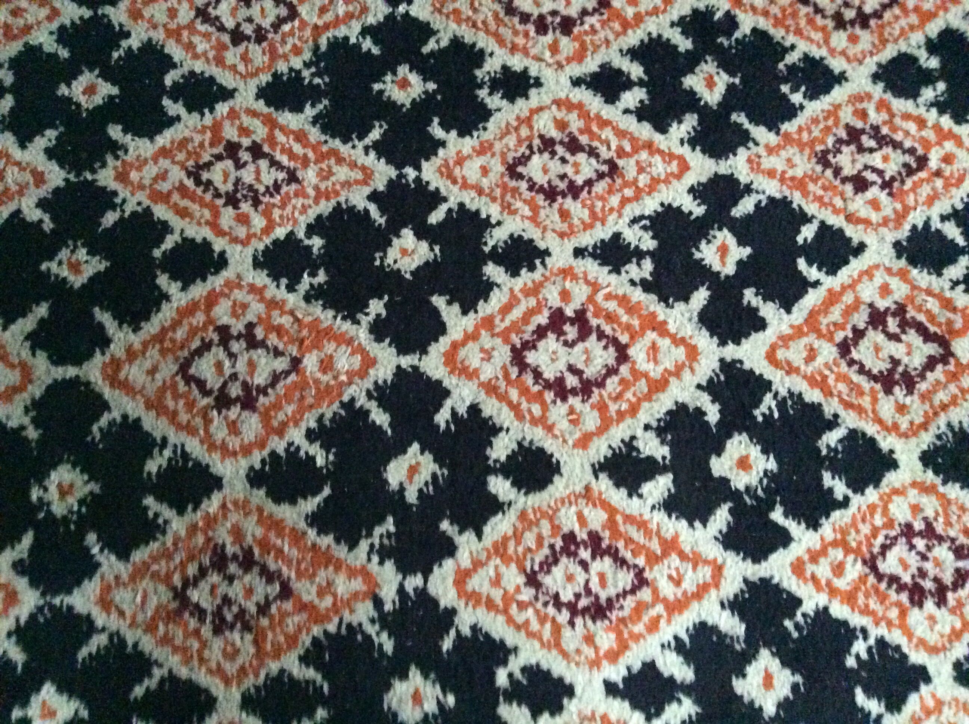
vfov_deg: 44.1
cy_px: 362
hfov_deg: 56.9
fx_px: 894
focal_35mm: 32
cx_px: 484
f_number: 2.4
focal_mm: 3.3
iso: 800
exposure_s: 1/15
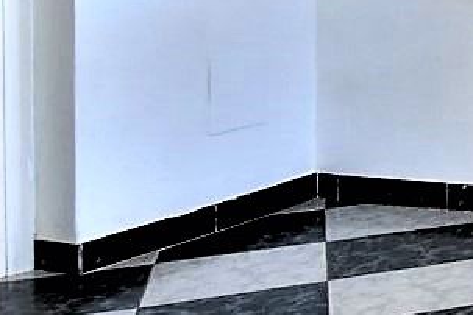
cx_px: 1124
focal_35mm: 98
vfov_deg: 13.3
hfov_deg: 14.3
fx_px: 1287
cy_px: -143
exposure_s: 1/25
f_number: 5.6
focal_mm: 11
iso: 100
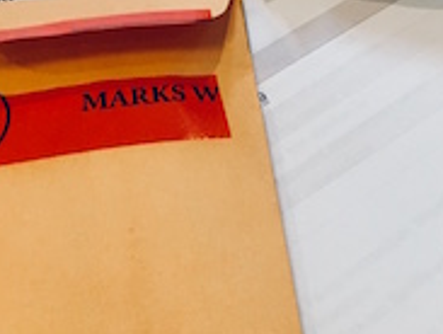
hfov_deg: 21.9
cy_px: 146
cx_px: 404
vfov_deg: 17.0
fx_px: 1116
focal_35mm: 87
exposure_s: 1/30
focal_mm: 4.15
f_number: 2.2
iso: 32
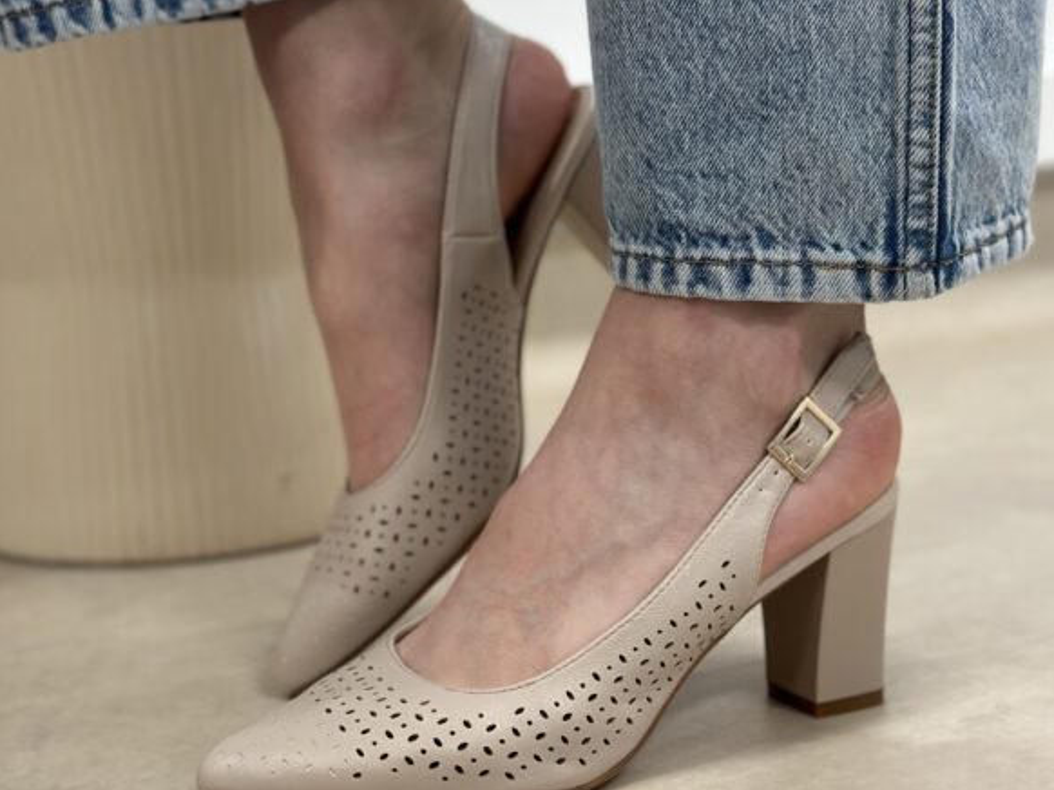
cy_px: 419
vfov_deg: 22.2
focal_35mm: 66
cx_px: 540
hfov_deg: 29.4
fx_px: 2009
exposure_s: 1/100
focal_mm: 6.86
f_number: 1.78
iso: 200
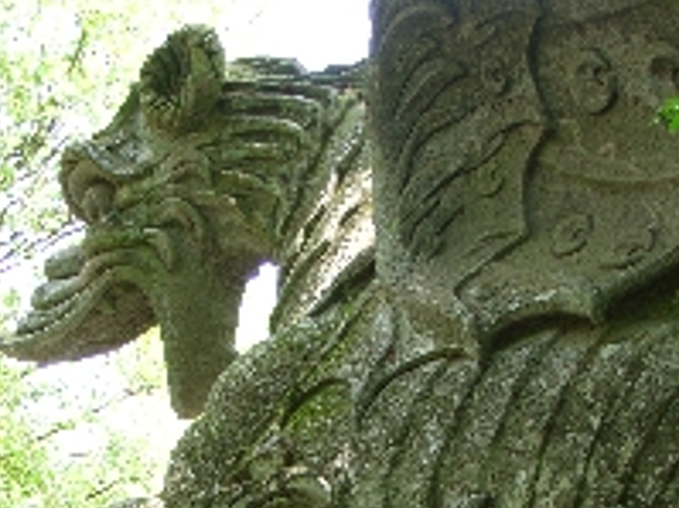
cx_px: 290
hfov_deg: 22.8
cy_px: 542
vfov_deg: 16.7
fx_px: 1686
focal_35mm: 86
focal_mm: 7.8
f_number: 2.8
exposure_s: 1/42
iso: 50
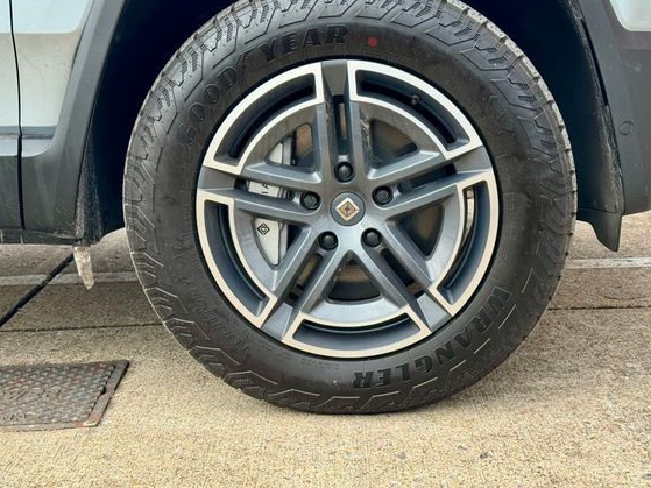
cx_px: 360
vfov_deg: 26.5
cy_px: 220
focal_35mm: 55
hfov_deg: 34.9
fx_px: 1034
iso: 64
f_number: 1.78
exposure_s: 1/685
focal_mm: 6.76
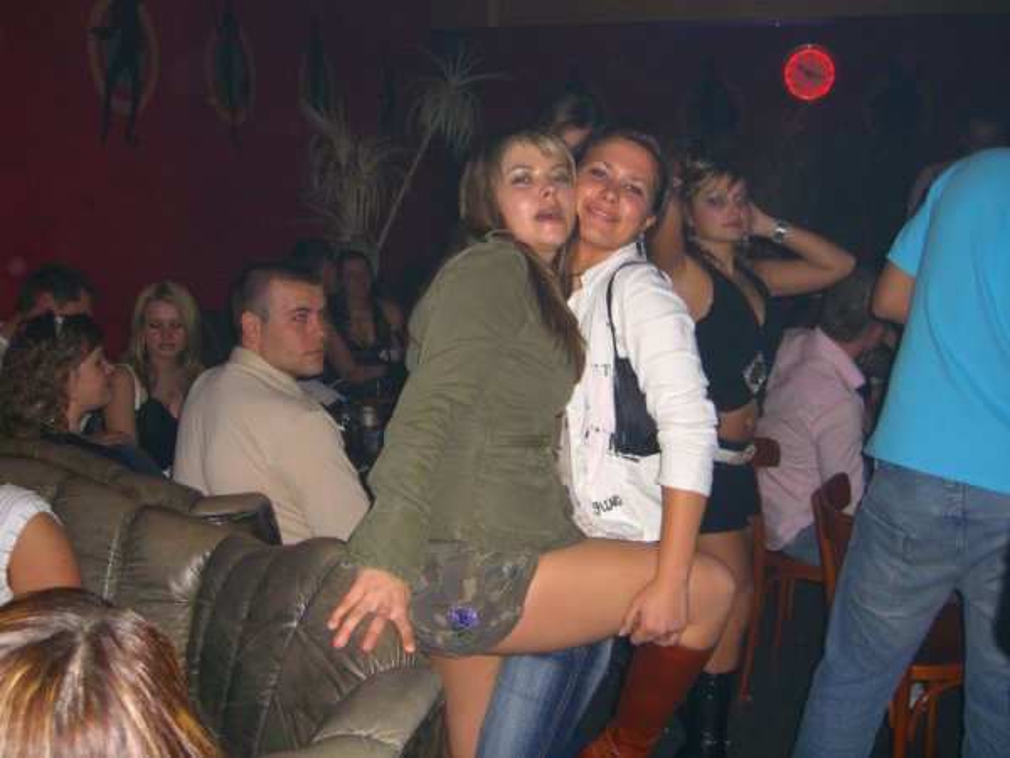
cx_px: 505
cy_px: 379
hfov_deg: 49.0
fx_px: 1109
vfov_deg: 37.7
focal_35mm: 38
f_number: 2.8
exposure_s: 1/60
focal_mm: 7.9
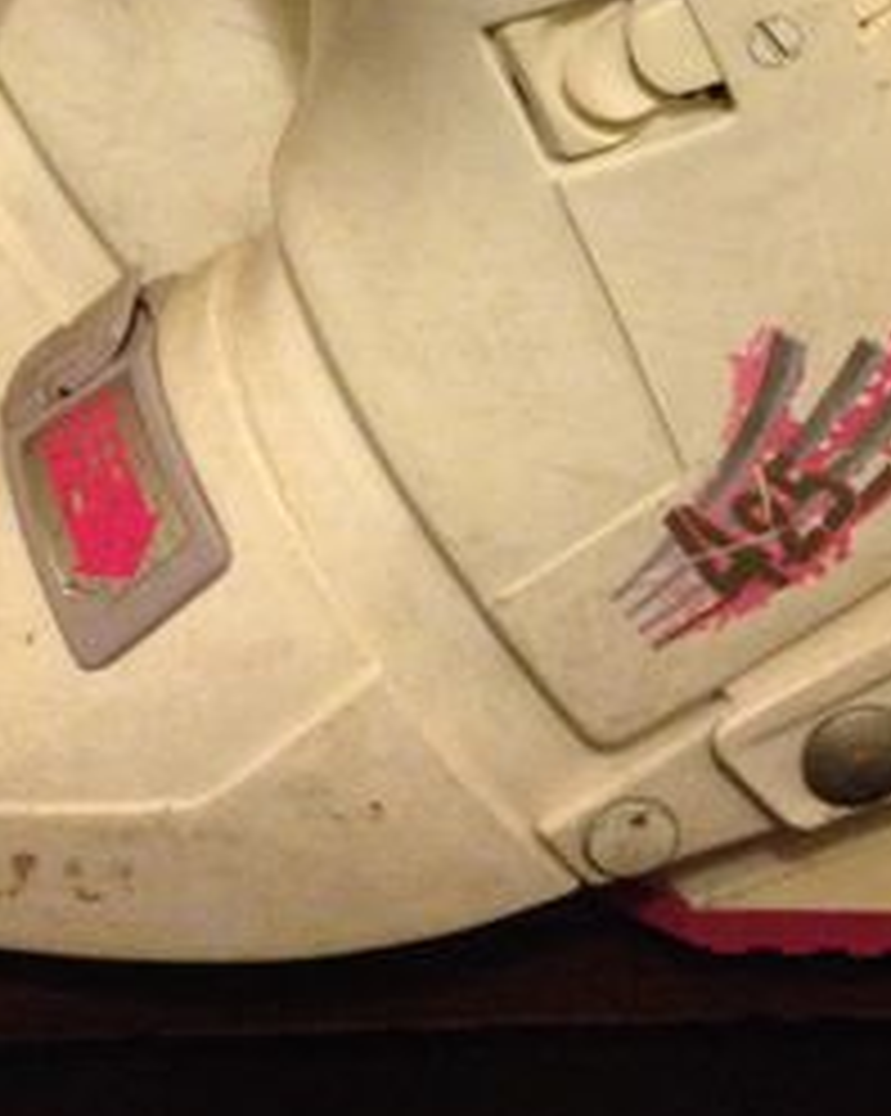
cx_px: 356
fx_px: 2574
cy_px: 9
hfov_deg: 19.6
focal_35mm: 78
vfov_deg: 23.5
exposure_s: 1/15
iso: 500
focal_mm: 4.12
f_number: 2.4
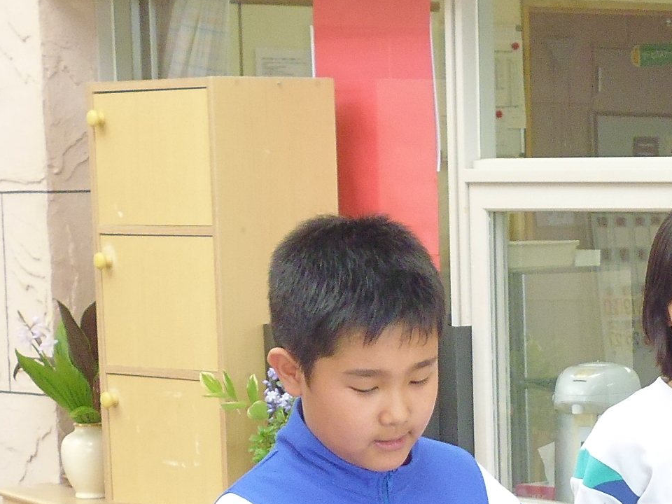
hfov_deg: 12.2
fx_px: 3106
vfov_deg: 9.2
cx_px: 726
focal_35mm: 160
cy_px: 575
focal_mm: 10.6
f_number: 4.5
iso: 400
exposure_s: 1/30
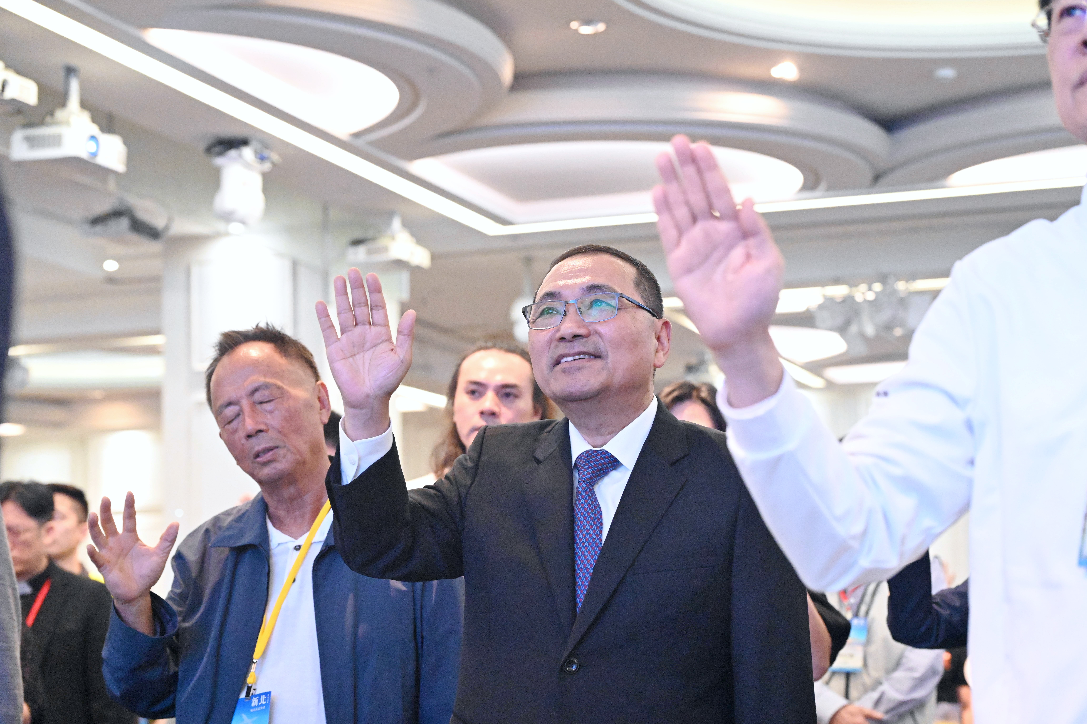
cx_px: 544
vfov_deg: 17.5
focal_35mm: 78
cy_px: 362
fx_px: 2355
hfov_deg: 26.0
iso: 10000
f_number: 5
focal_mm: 78
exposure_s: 1/125
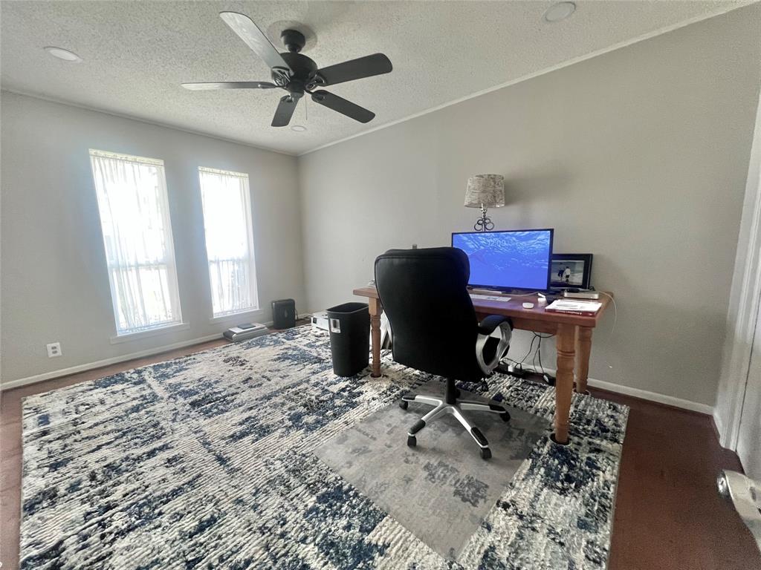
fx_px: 286
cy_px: 285
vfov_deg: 89.9
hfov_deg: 106.2
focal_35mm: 13
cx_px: 380
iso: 320
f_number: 1.8
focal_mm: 1.57
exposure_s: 1/60
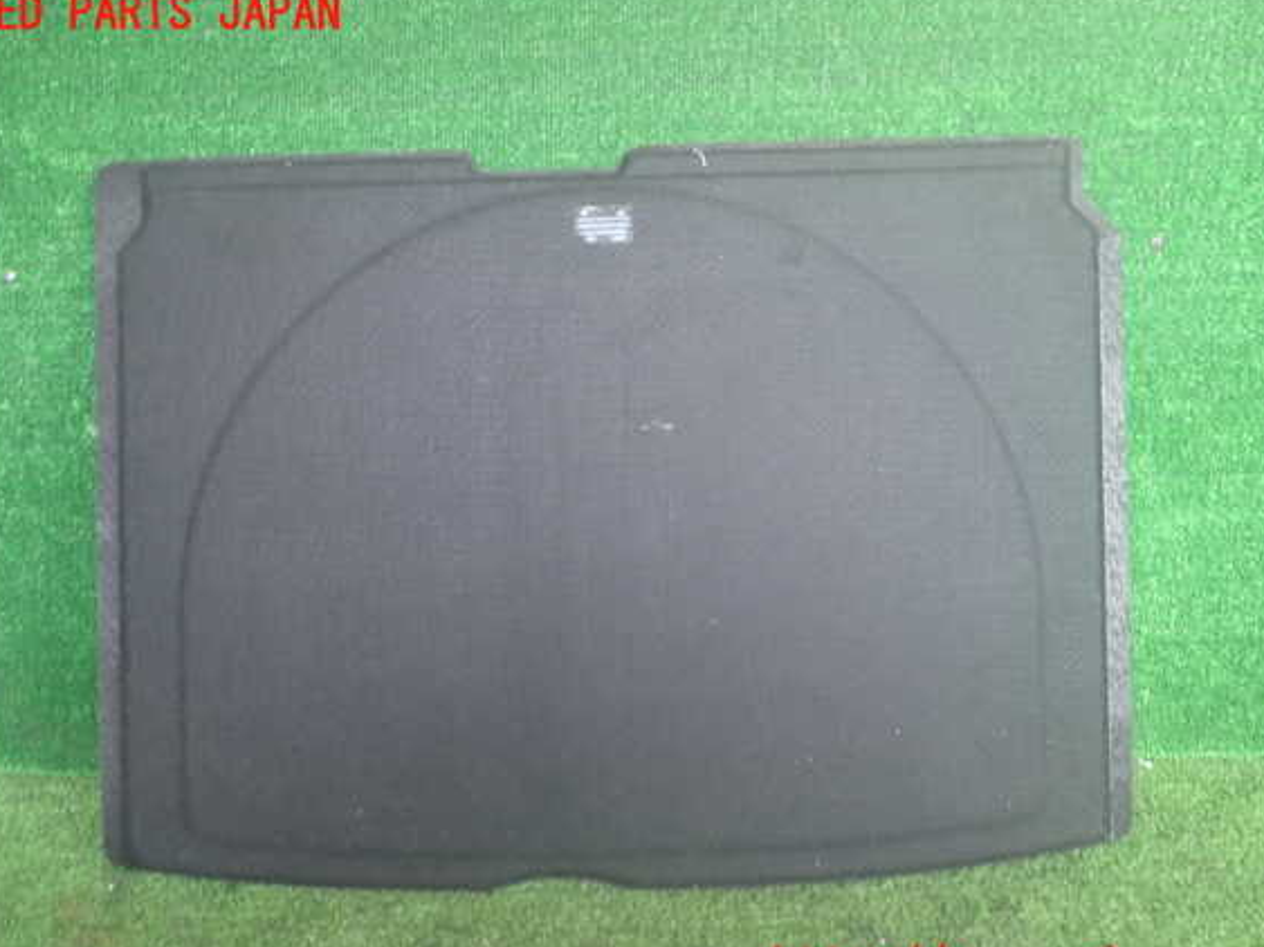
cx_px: 606
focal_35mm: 32
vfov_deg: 44.1
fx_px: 1168
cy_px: 491
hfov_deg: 56.8
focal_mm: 5.4
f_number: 2.3
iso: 200
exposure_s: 1/50
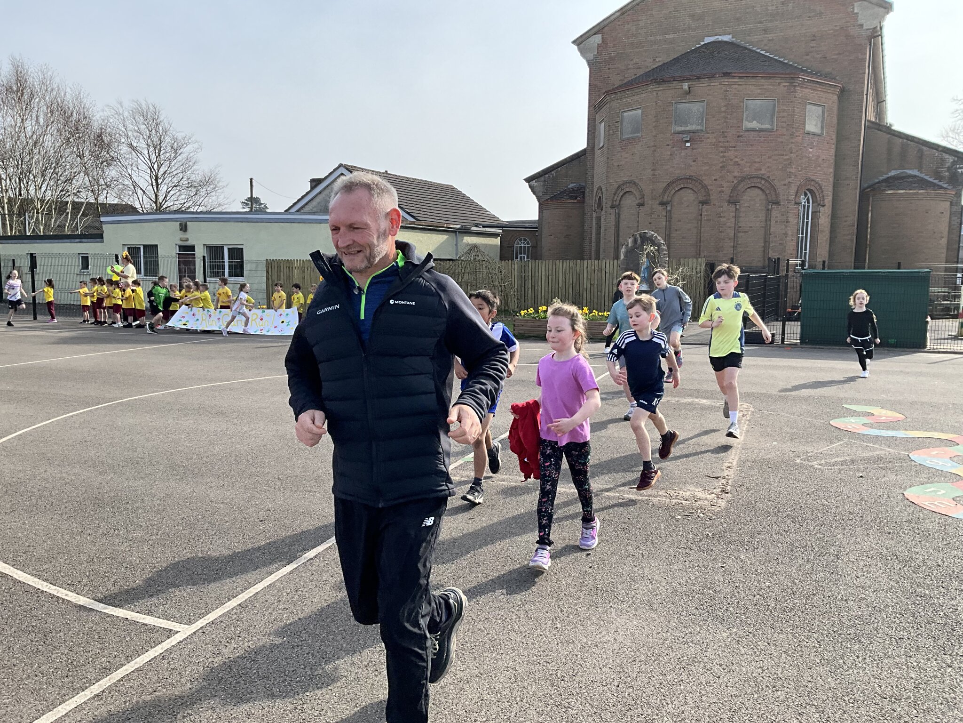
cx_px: 482
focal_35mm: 29
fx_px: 807
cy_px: 362
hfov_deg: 61.7
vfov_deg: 48.2
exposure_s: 1/1098
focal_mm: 3
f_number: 1.8
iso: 25
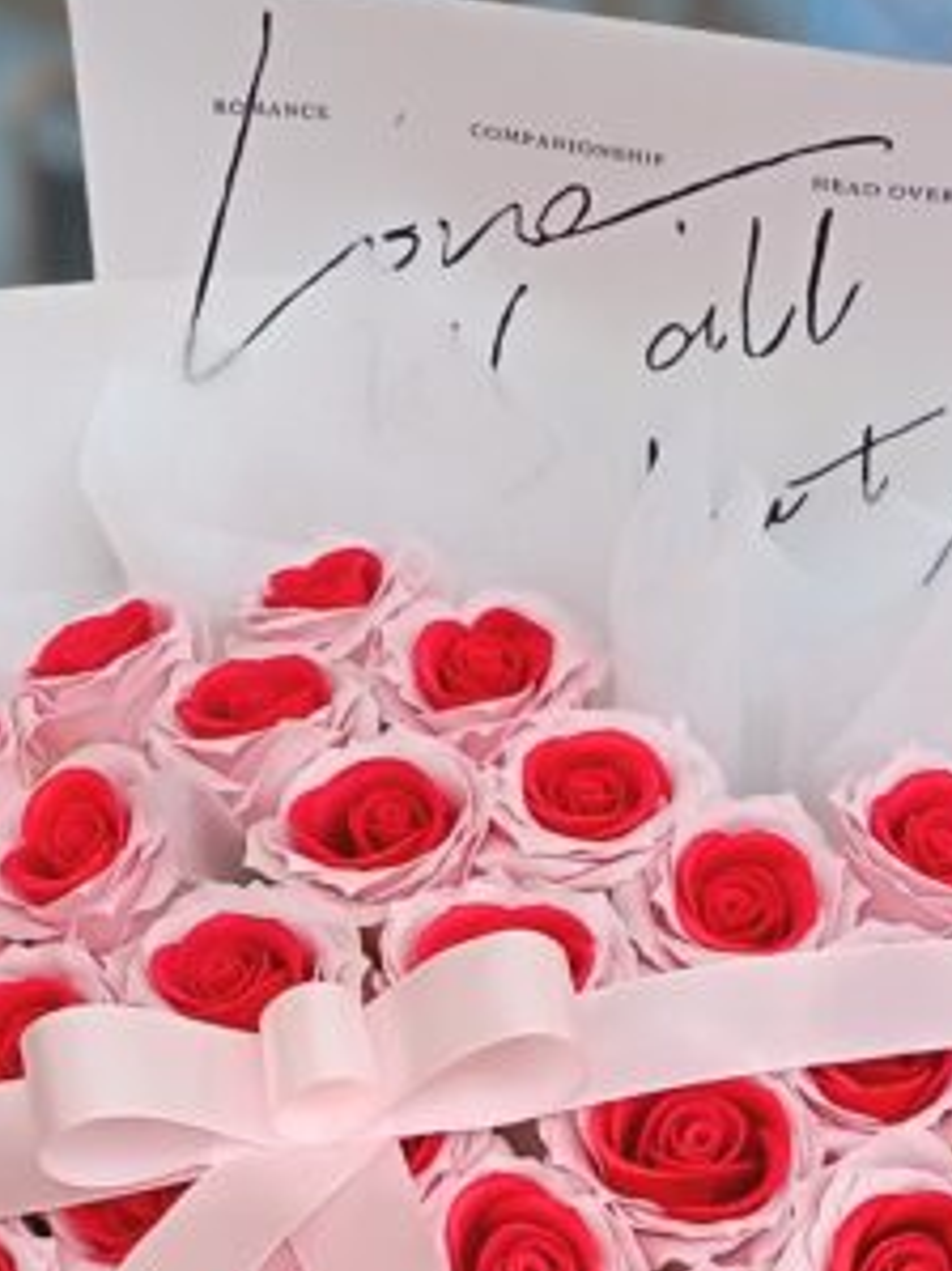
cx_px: 476
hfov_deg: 16.4
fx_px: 3303
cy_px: 1101
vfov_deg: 21.4
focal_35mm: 90
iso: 100
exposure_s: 1/189
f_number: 2.8
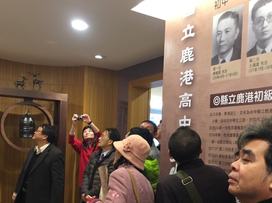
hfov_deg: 45.6
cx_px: 162
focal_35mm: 41
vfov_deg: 34.6
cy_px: 143
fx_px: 322
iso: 160
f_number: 2.2
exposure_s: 1/30
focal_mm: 4.15
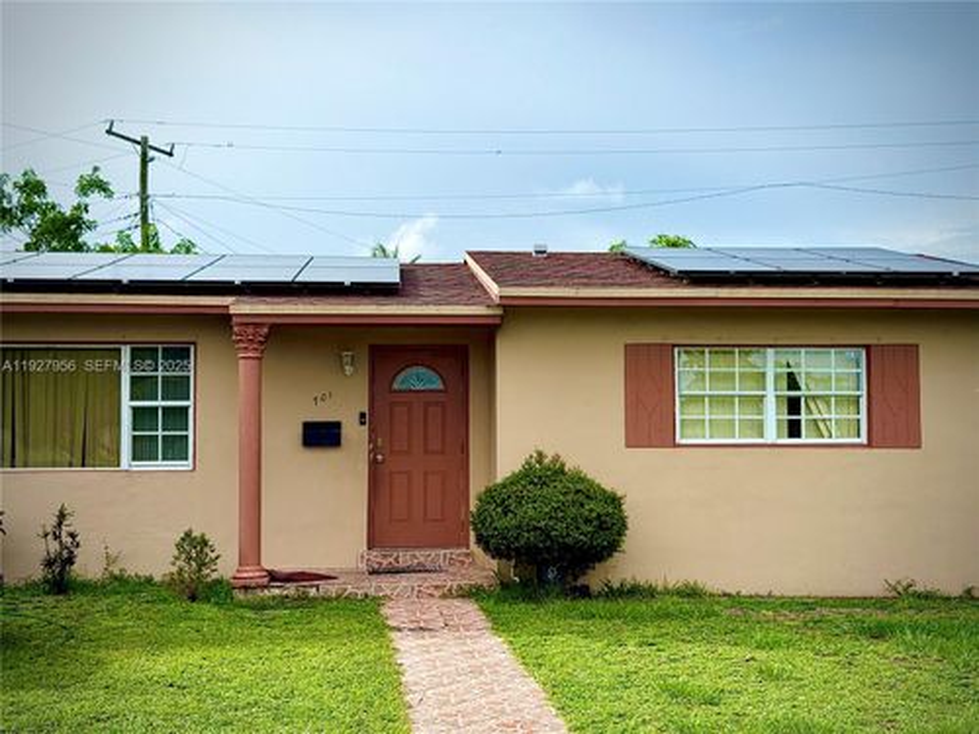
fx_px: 1358
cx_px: 490
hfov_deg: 39.7
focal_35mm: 48
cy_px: 367
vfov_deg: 30.3
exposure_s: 1/3378
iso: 80
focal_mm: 6.76
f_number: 1.78
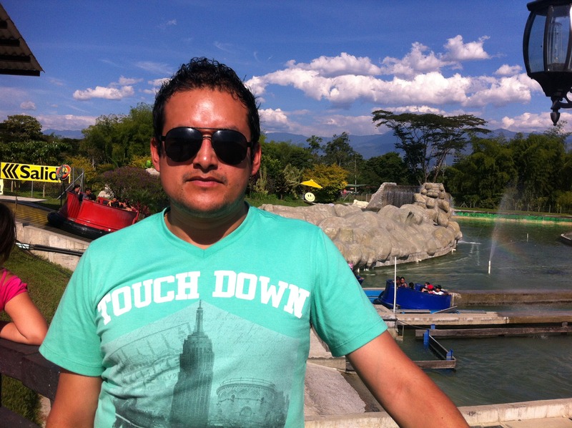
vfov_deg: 40.6
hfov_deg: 52.7
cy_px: 214
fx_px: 578
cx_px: 286
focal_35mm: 35
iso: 80
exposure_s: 1/2514
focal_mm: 3.85
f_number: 2.8
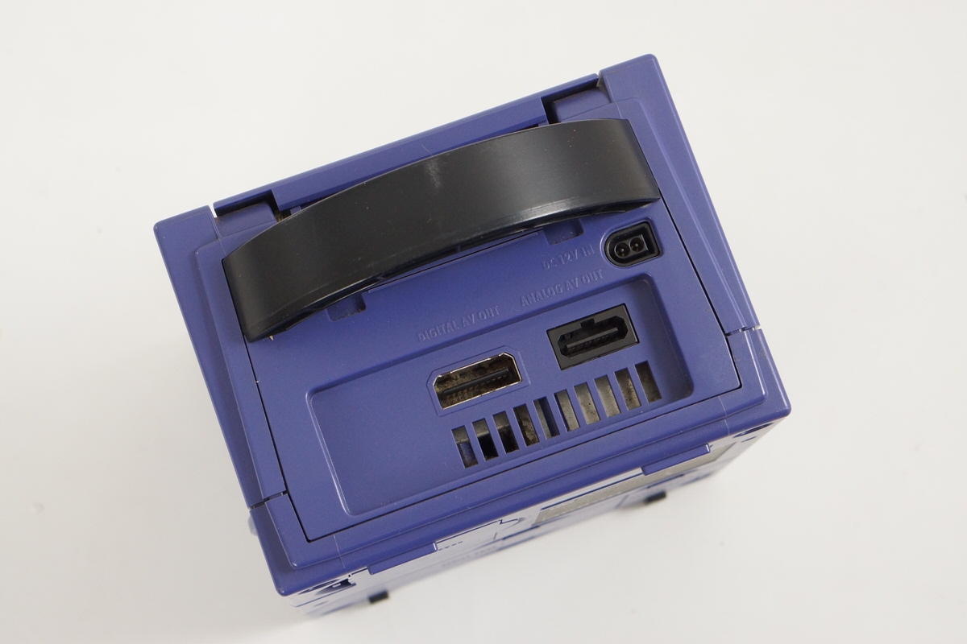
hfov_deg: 27.0
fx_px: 2014
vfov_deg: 18.2
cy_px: 322
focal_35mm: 75
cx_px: 484
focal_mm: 50
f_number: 6.3
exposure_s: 1/80
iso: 1000
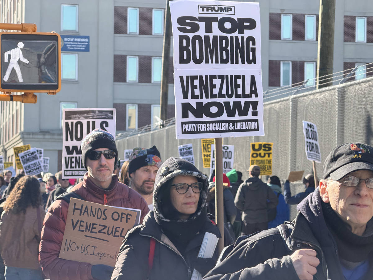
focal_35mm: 100
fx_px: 1078
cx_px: 186
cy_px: 140
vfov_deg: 14.8
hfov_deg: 19.6
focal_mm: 16.89
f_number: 2.8
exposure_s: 1/318
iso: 50
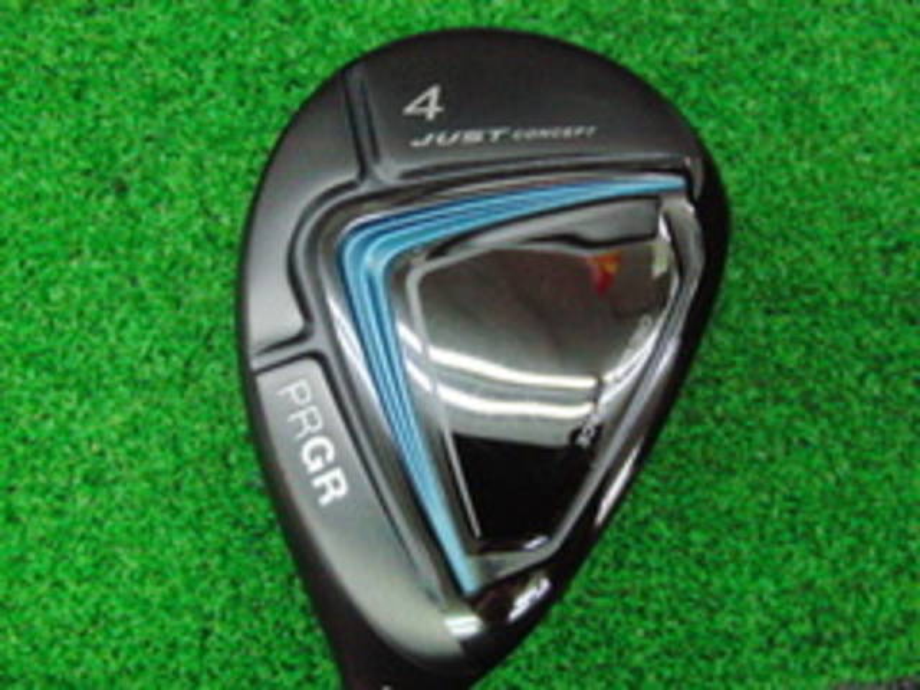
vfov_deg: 38.7
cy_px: 345
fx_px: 983
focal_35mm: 37
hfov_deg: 50.1
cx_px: 460
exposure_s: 1/250
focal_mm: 6.42
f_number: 3.6
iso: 3200
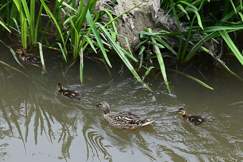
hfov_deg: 13.0
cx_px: 122
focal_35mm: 158
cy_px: 81
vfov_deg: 8.7
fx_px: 1063
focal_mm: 105
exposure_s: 1/250
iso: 400
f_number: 10
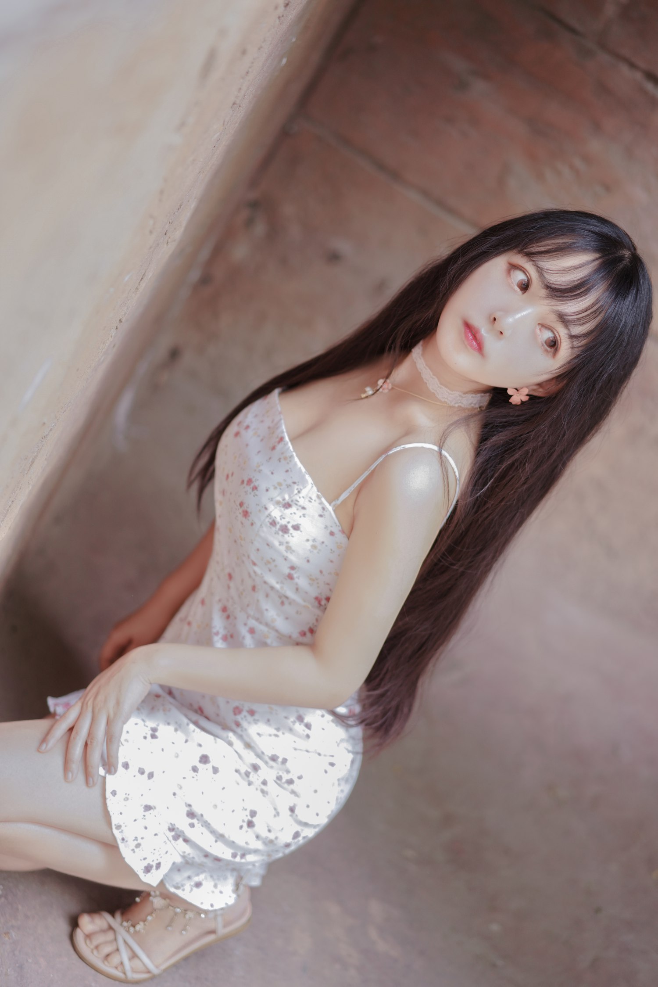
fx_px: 1507
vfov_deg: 36.2
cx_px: 329
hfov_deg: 24.6
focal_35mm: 55
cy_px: 494
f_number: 1.8
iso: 400
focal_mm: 55
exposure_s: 1/200
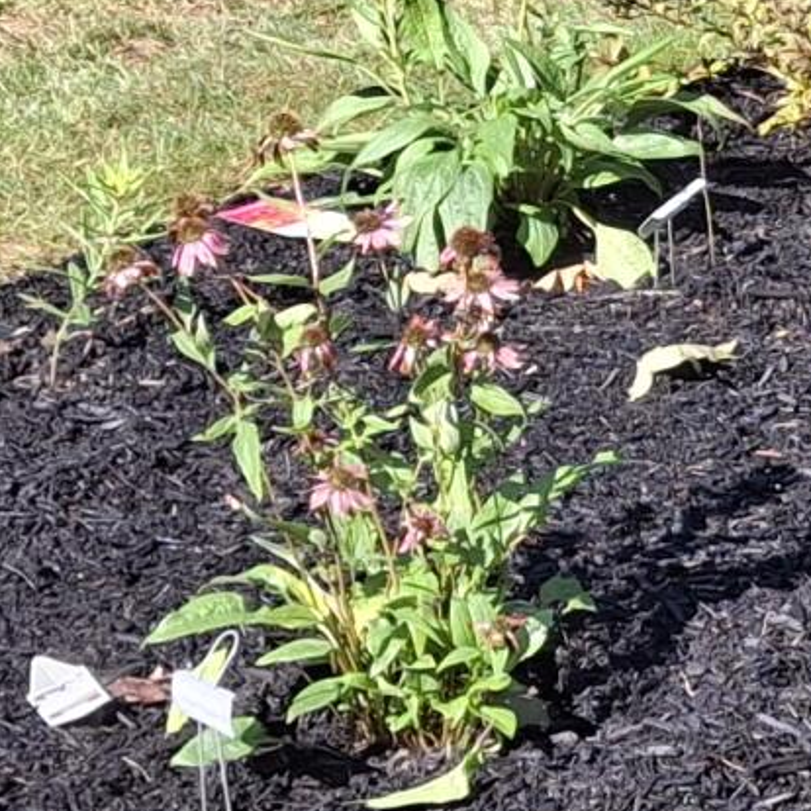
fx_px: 4241
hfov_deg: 10.5
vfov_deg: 10.9
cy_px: 129
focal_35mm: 160
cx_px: 1271
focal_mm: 4.69
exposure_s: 1/412
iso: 25
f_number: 1.8
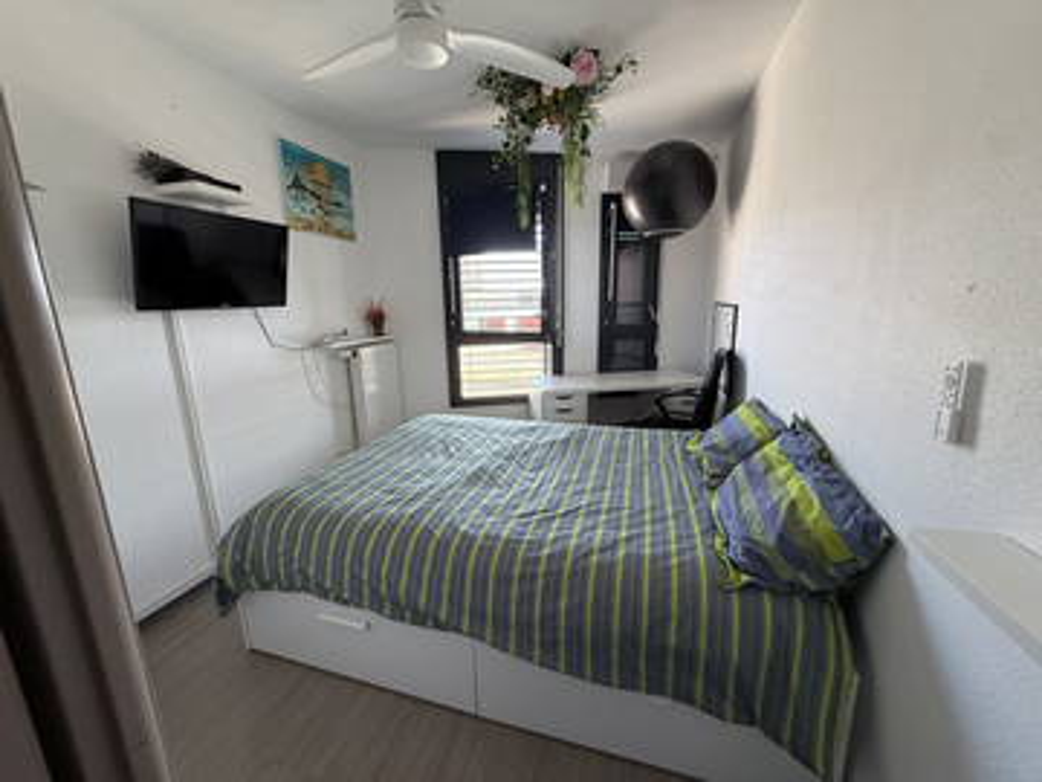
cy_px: 391
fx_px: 421
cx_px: 521
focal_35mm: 14
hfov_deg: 102.1
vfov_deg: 85.7
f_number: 2.2
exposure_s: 1/99
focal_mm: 2.22
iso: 250
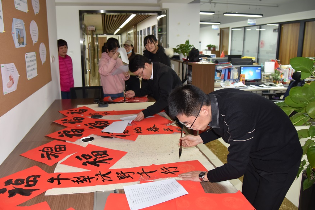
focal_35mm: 28
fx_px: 245
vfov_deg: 46.4
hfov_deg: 65.4
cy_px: 97
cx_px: 148
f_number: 4
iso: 1800
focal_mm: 24
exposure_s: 1/60
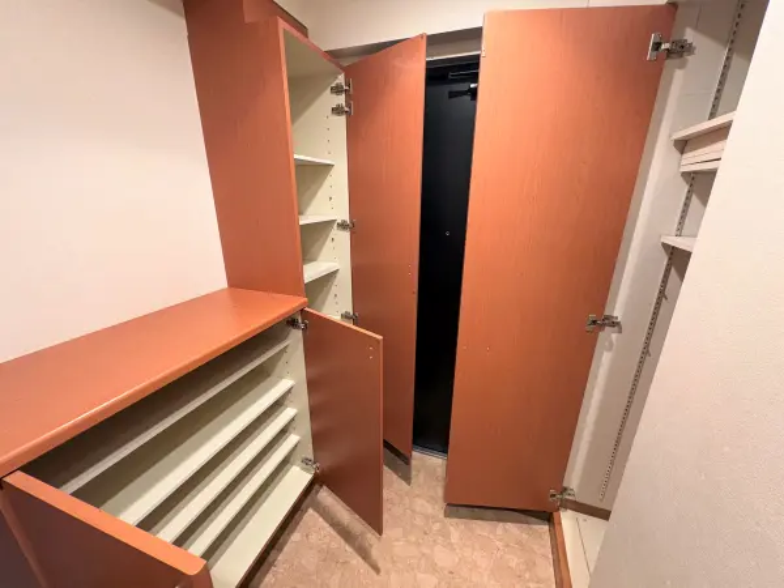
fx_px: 317
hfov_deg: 102.1
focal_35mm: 14
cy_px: 294
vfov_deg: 85.7
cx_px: 392
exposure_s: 1/50
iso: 400
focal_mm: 2.22
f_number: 2.2
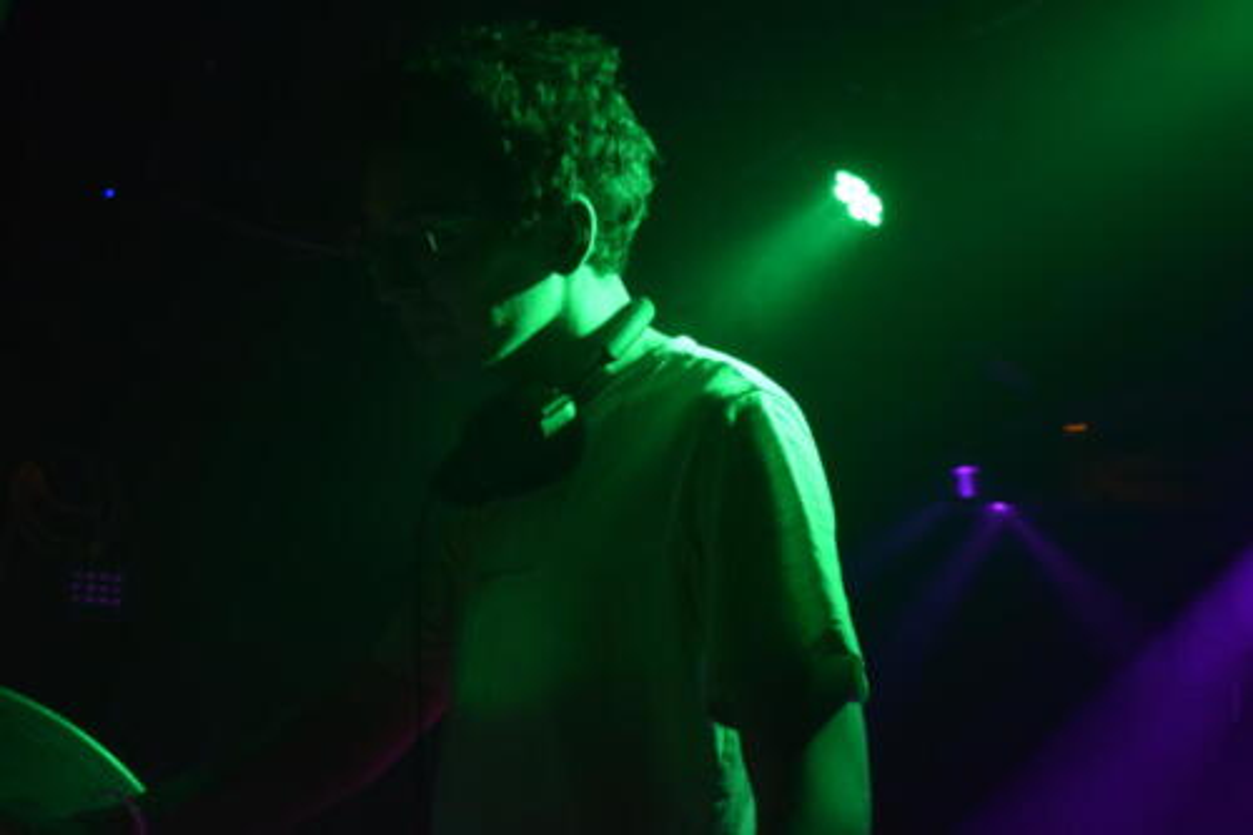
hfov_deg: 38.9
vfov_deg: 26.5
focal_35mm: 51
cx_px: 626
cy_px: 418
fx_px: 1774
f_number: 4.5
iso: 1600
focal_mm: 34
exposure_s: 1/60
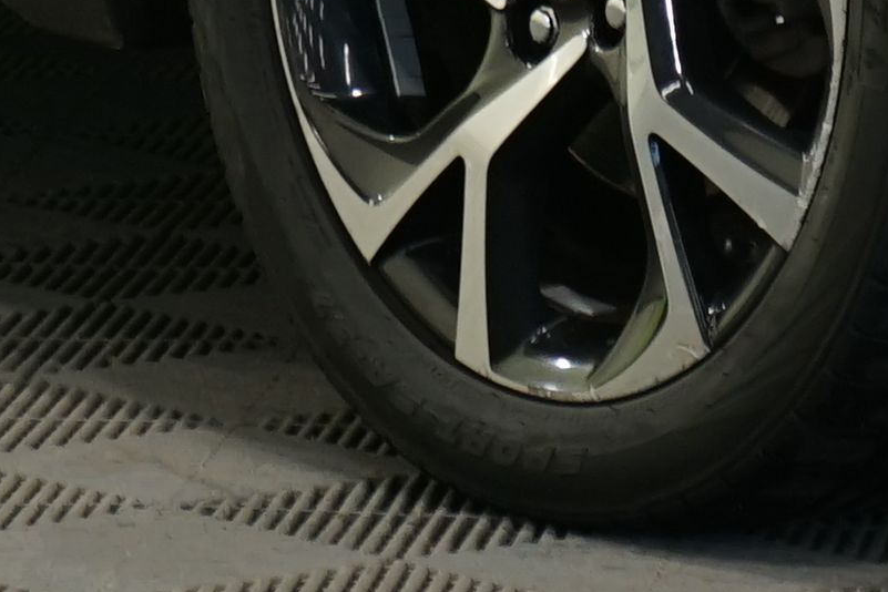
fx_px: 9792
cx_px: 803
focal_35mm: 397
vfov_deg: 3.4
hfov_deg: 5.2
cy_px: -806
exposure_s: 1/30
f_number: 5
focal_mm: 53
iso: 500
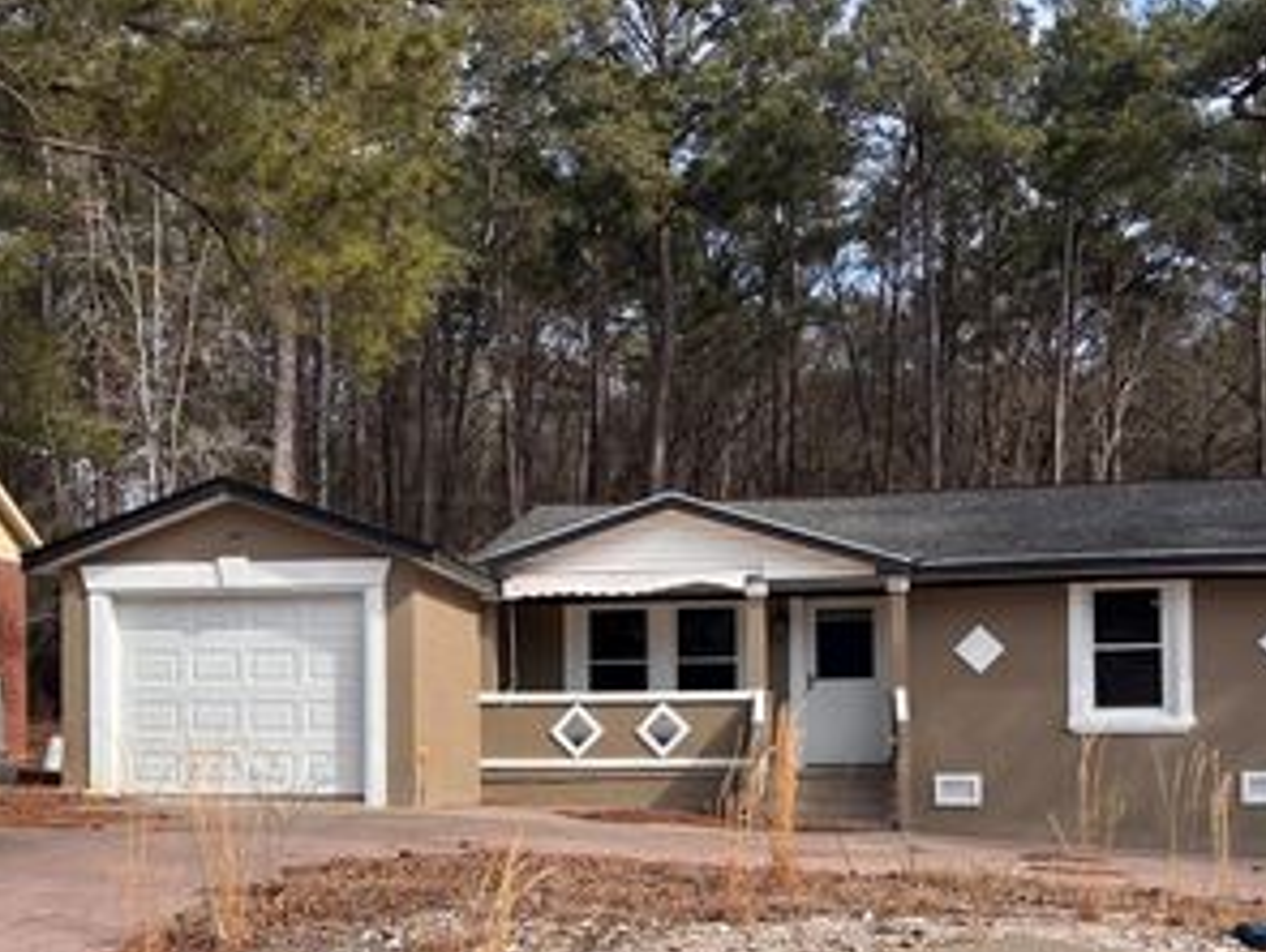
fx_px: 1611
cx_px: 644
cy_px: 727
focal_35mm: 44
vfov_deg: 32.3
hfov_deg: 42.9
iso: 50
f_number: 1.6
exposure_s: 1/2710
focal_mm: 5.96
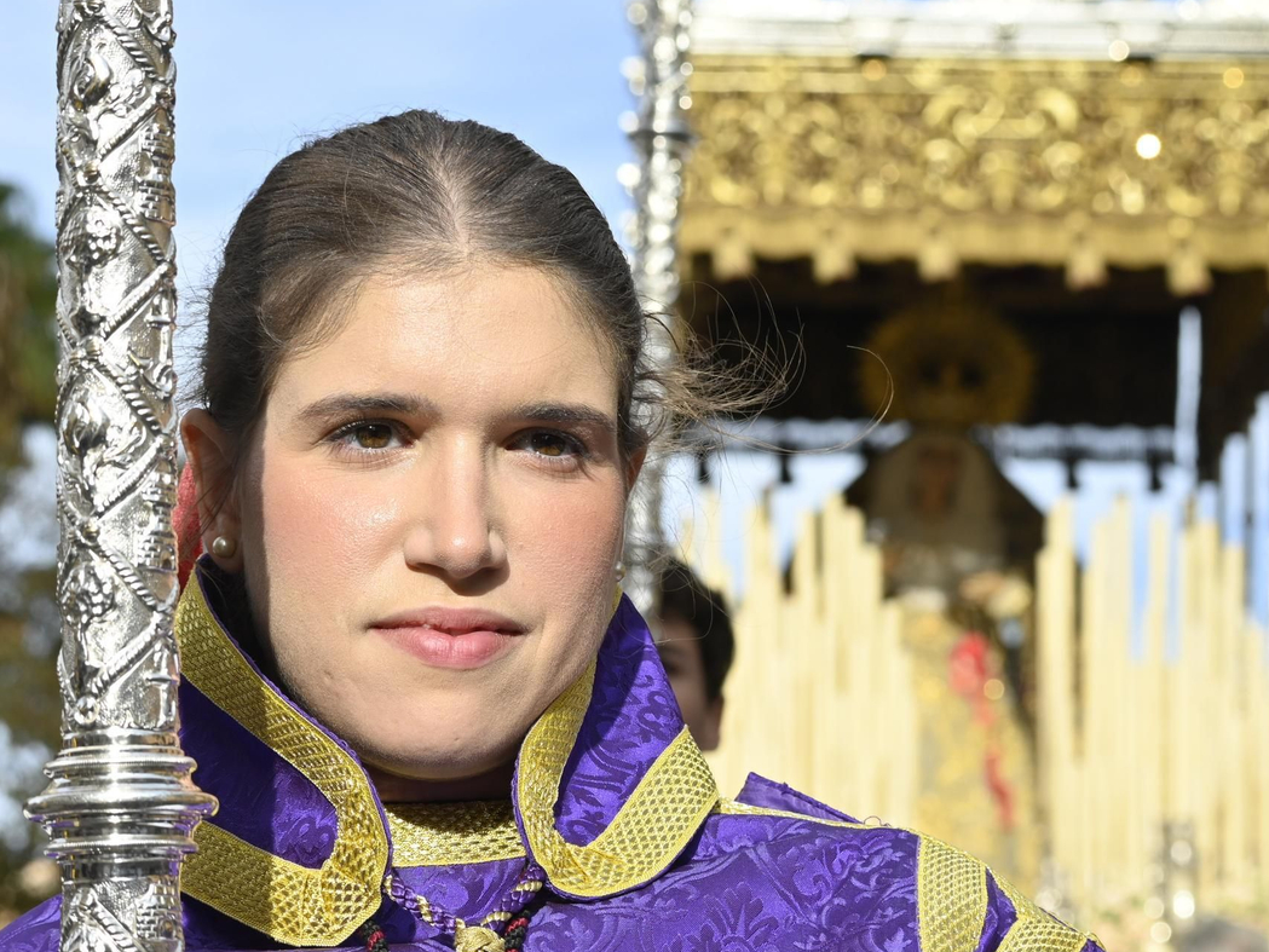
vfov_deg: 13.4
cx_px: 646
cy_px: 615
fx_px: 4033
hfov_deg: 17.9
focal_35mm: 110
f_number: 6.3
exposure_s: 1/320
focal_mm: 50
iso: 125
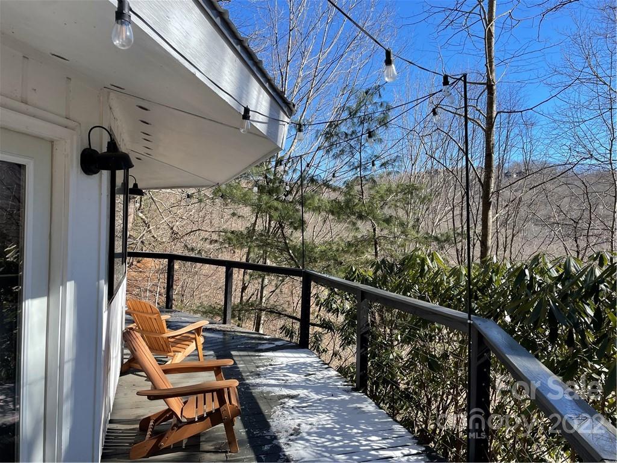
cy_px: 232
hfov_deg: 67.3
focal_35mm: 26
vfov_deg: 53.1
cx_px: 308
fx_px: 463
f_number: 1.6
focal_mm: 4.2
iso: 32
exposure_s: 1/1350
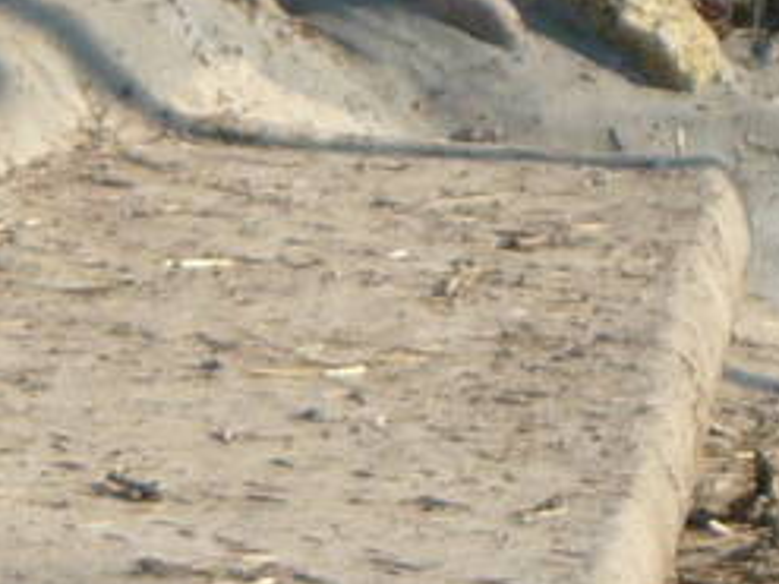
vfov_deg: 2.3
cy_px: 802
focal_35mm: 649
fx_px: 14598
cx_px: -1725
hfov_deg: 3.0
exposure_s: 1/250
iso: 100
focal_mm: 16.5
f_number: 5.1
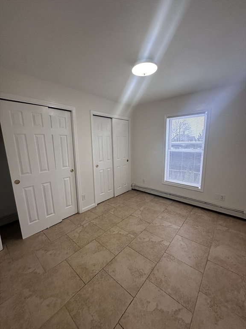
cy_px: 164
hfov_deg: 85.7
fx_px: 133
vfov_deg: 102.1
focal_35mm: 14
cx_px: 123
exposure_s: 1/120
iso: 200
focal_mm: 2.22
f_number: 2.2
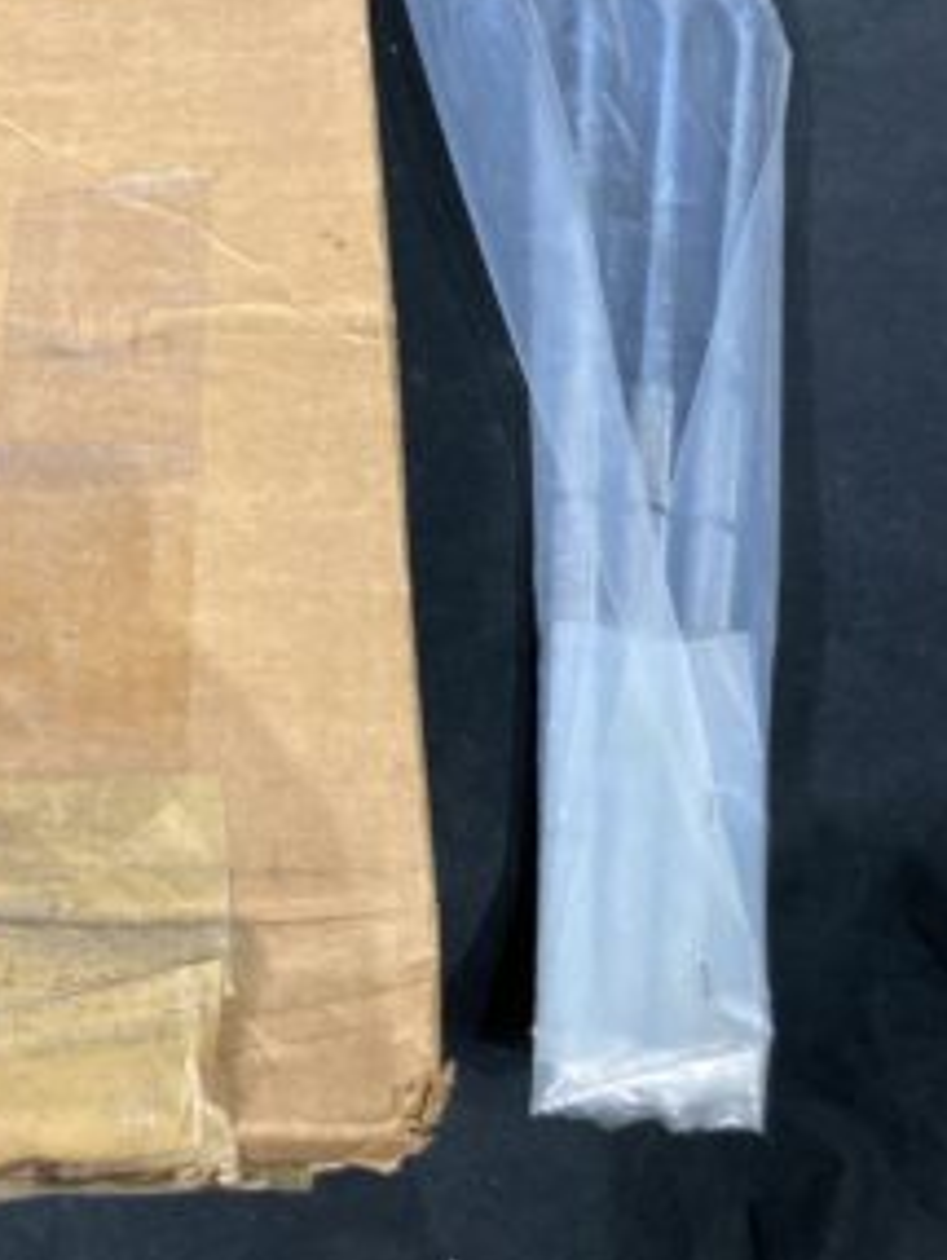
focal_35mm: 44
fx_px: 1603
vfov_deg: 42.5
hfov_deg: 32.4
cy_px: 449
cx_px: 260
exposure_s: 1/60
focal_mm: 3.99
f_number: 1.8
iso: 250
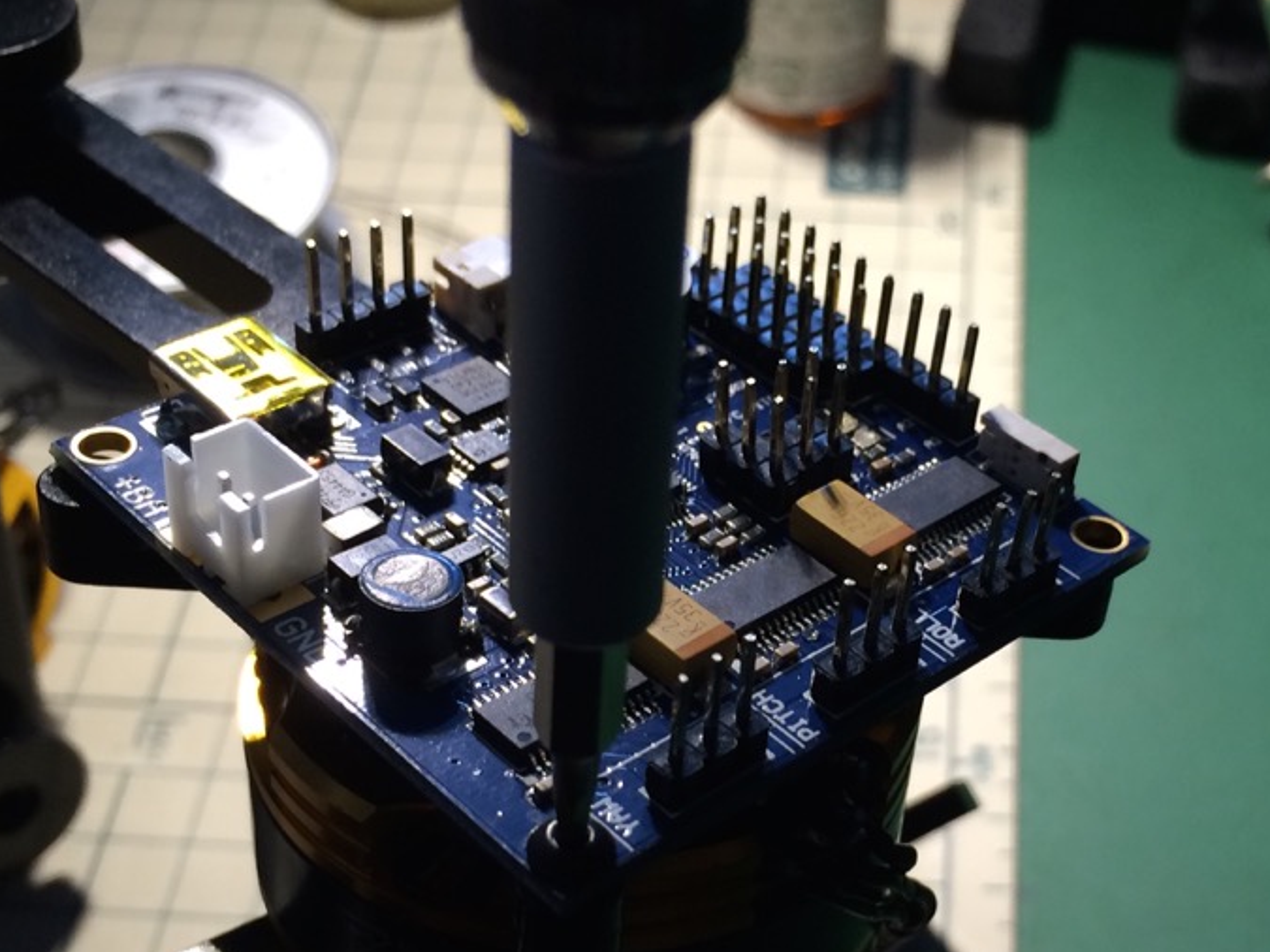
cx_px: 647
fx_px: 1614
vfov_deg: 32.9
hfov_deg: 43.0
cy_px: 482
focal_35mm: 44
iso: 32
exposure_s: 1/30
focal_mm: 4.15
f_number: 2.2
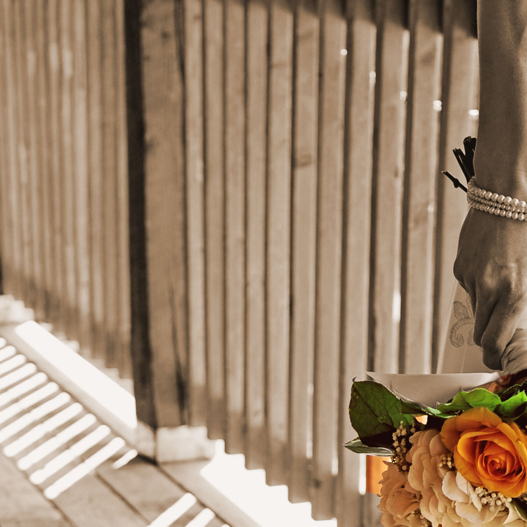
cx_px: 193
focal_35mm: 136
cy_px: 747
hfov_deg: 12.8
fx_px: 2342
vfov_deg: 12.3
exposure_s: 1/125
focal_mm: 45
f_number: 4.5
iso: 250
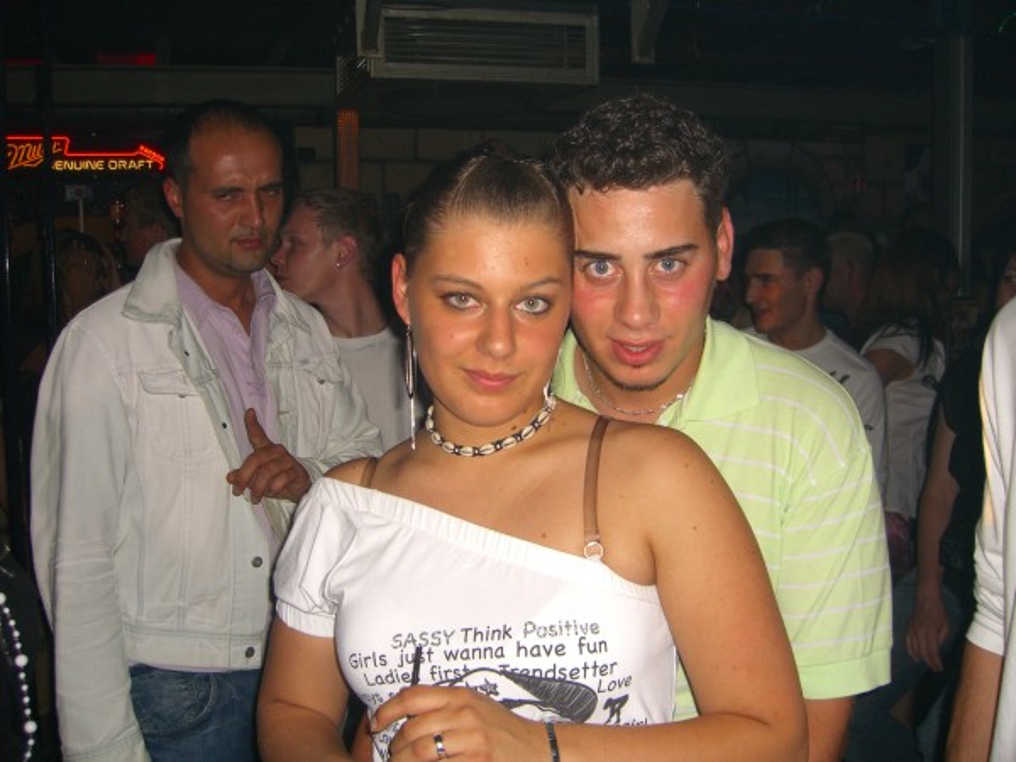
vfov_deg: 37.7
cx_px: 508
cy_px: 381
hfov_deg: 49.0
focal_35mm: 38
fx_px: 1115
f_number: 2.8
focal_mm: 7.9
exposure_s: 1/60
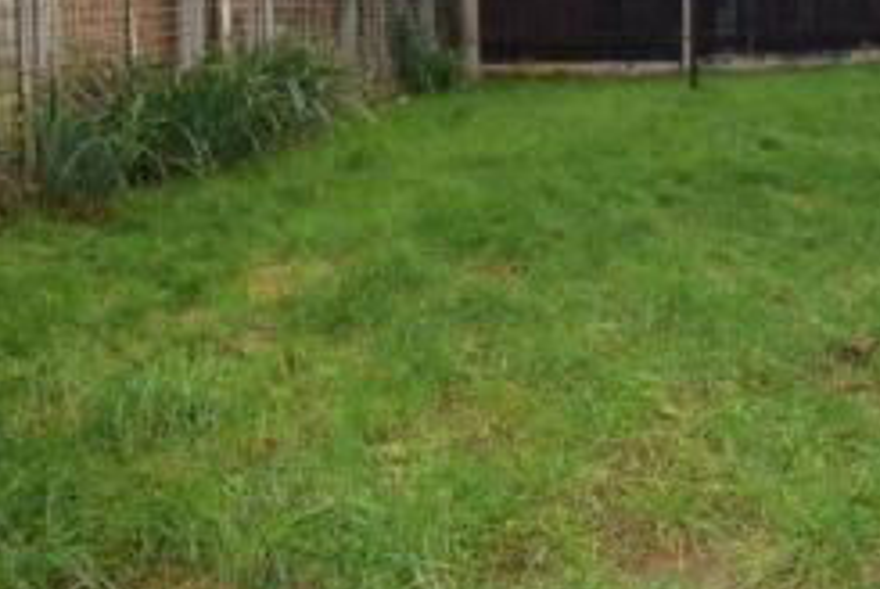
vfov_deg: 32.1
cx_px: 704
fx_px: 979
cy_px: 74
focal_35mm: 40
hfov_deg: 45.9
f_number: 5.6
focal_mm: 10
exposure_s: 1/125
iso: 250
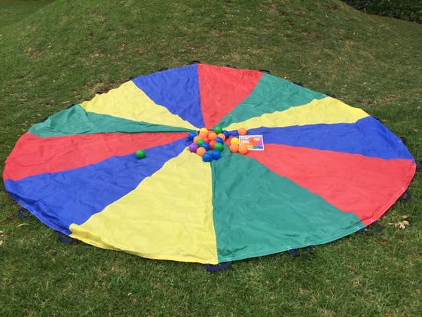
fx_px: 354
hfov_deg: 61.7
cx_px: 211
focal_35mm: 29
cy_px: 158
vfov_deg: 48.2
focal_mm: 4.15
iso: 32
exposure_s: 1/304
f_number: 2.2
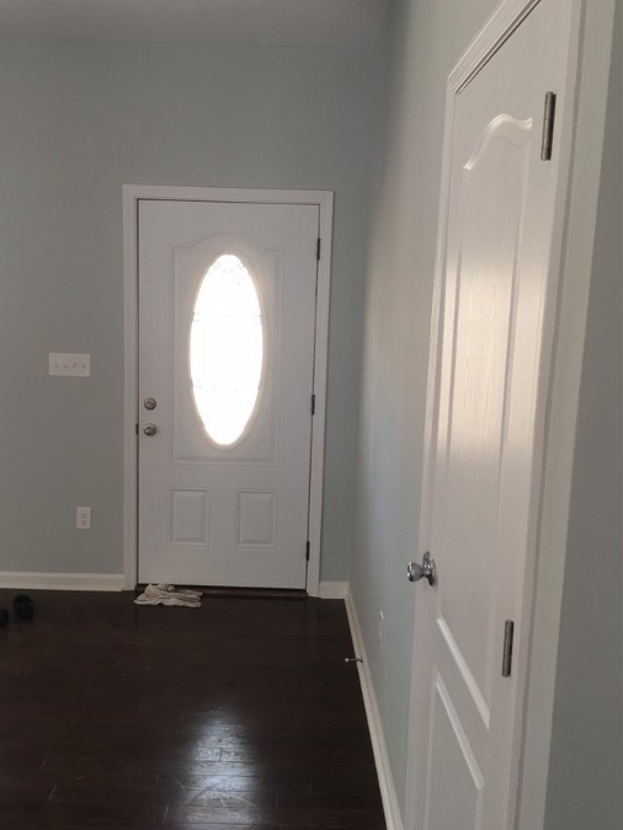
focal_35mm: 33
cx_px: 270
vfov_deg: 55.3
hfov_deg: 42.8
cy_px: 441
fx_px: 792
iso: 25
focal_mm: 4.15
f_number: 2.2
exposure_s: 1/15
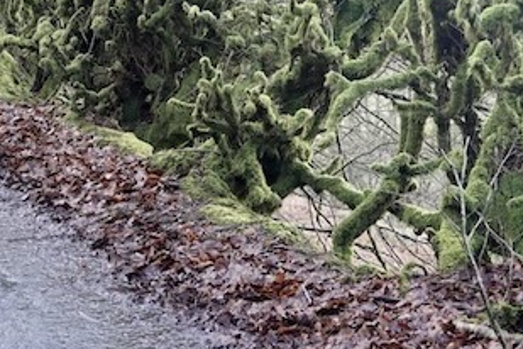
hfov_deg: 21.0
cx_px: 285
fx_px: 1409
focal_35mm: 97
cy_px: 89
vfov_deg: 14.1
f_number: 3.2
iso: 160
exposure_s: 1/50
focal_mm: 17.55
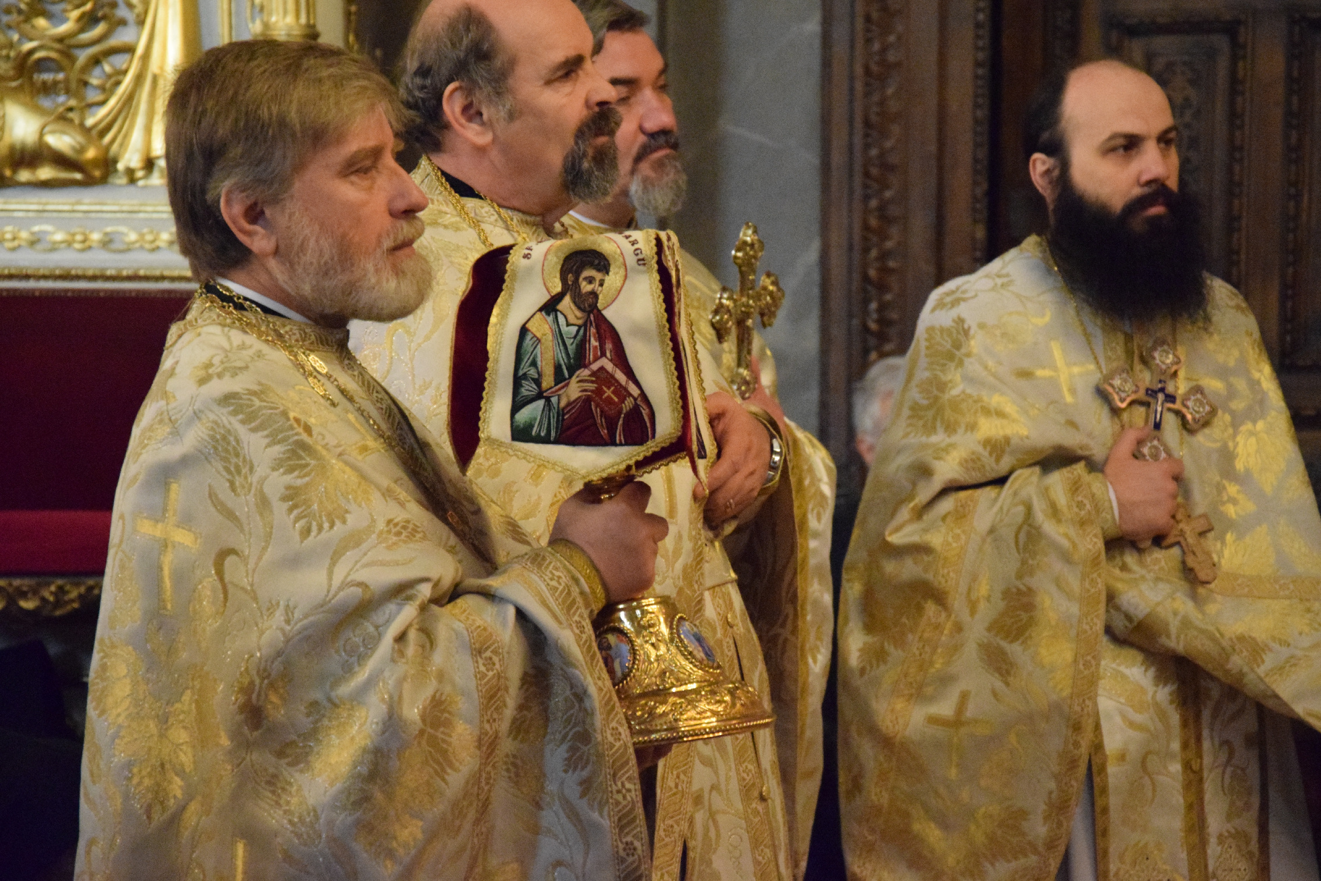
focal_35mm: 138
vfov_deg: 9.9
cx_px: 660
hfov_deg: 14.9
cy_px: 440
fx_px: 5064
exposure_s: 1/50
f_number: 5.6
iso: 10000
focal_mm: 92
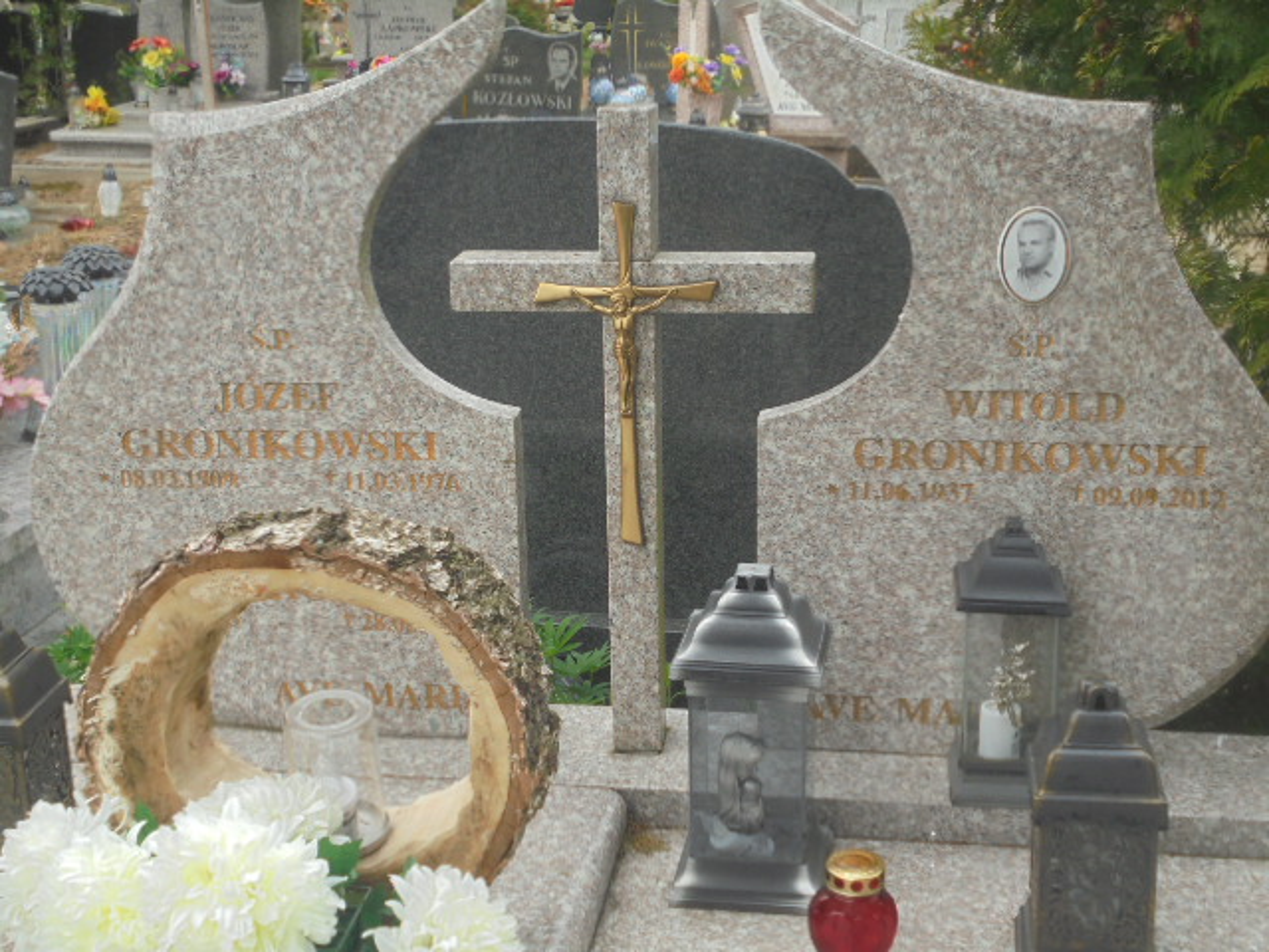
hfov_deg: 38.9
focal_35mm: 49
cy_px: 476
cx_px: 634
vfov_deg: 29.7
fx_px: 1796
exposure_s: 1/125
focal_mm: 8.9
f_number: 4.8
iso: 100
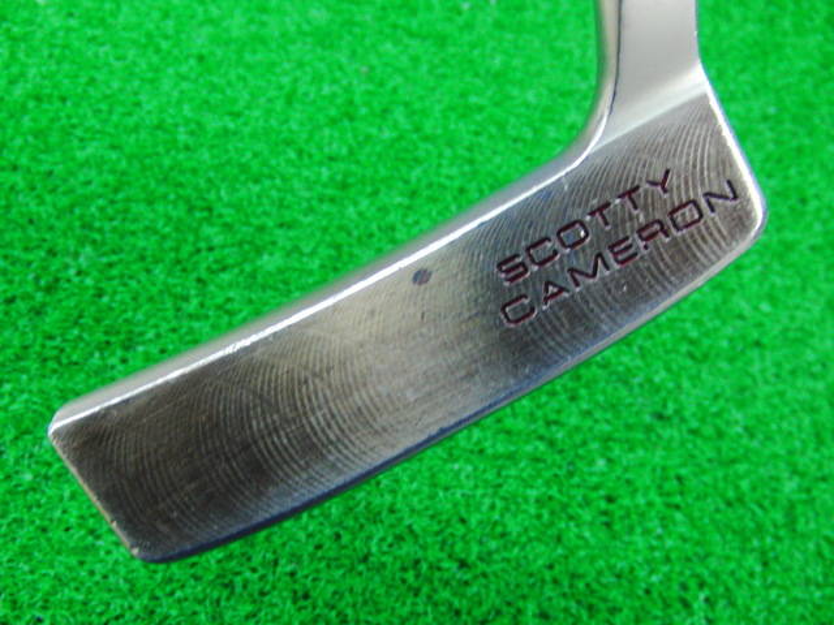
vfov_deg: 38.7
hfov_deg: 50.1
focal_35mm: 37
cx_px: 417
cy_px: 312
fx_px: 891
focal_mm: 6.42
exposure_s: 1/20
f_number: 3.6
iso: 400
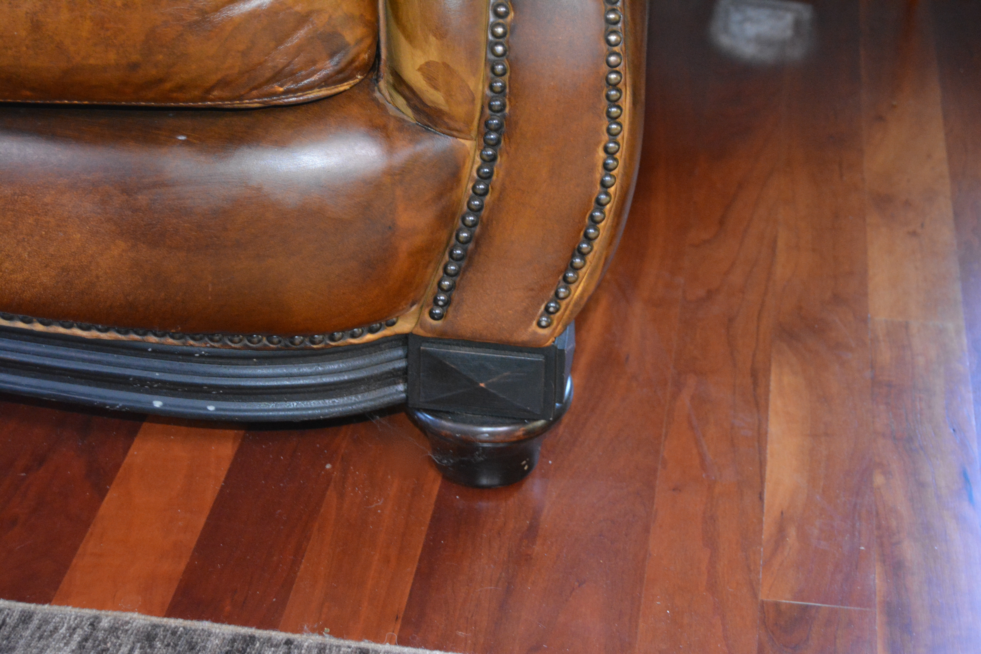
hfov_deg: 28.1
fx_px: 1962
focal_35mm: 72
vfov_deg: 18.9
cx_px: 490
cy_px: 327
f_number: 5.3
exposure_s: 1/60
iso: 3200
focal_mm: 48
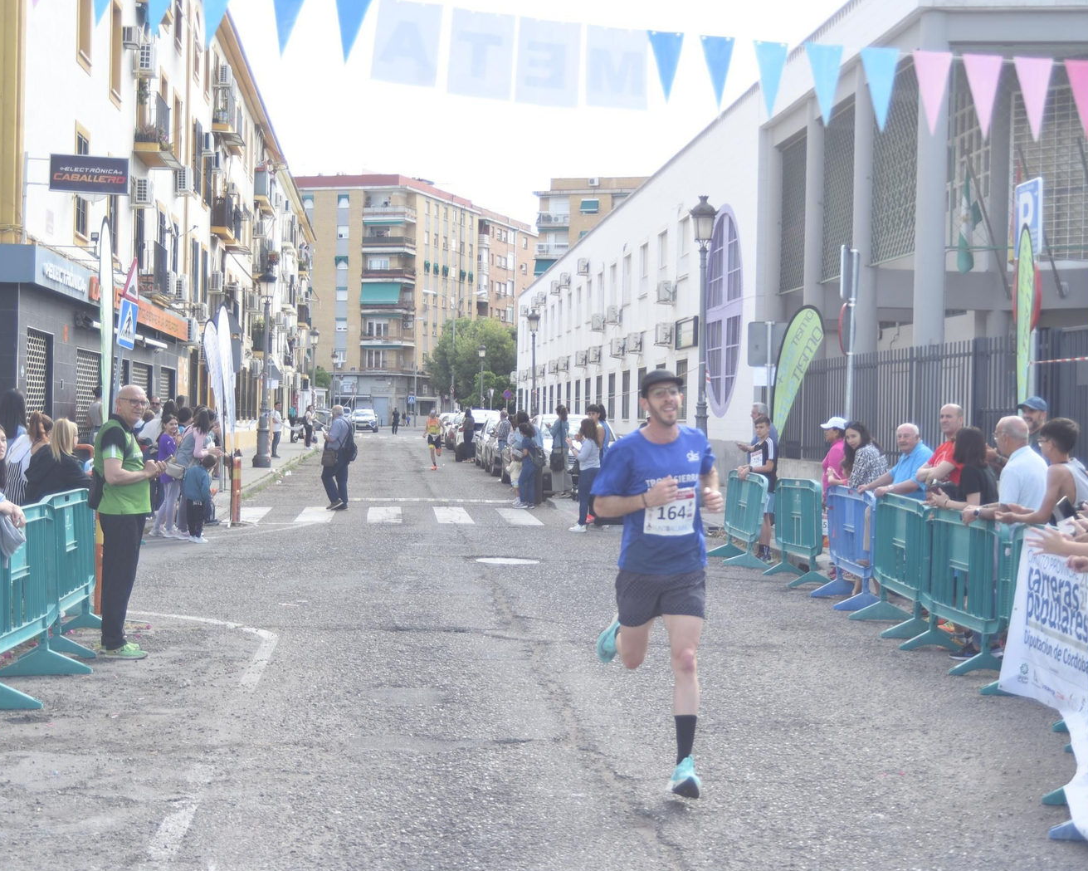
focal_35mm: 55
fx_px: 1771
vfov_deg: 27.6
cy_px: 442
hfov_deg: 34.1
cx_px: 631
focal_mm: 48
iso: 125
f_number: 6.3
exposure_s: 1/200
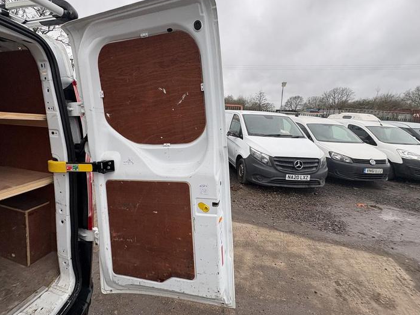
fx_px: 218
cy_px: 136
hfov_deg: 87.2
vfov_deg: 71.3
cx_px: 181
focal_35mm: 18
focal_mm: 2.22
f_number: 2.2
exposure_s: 1/99
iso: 40
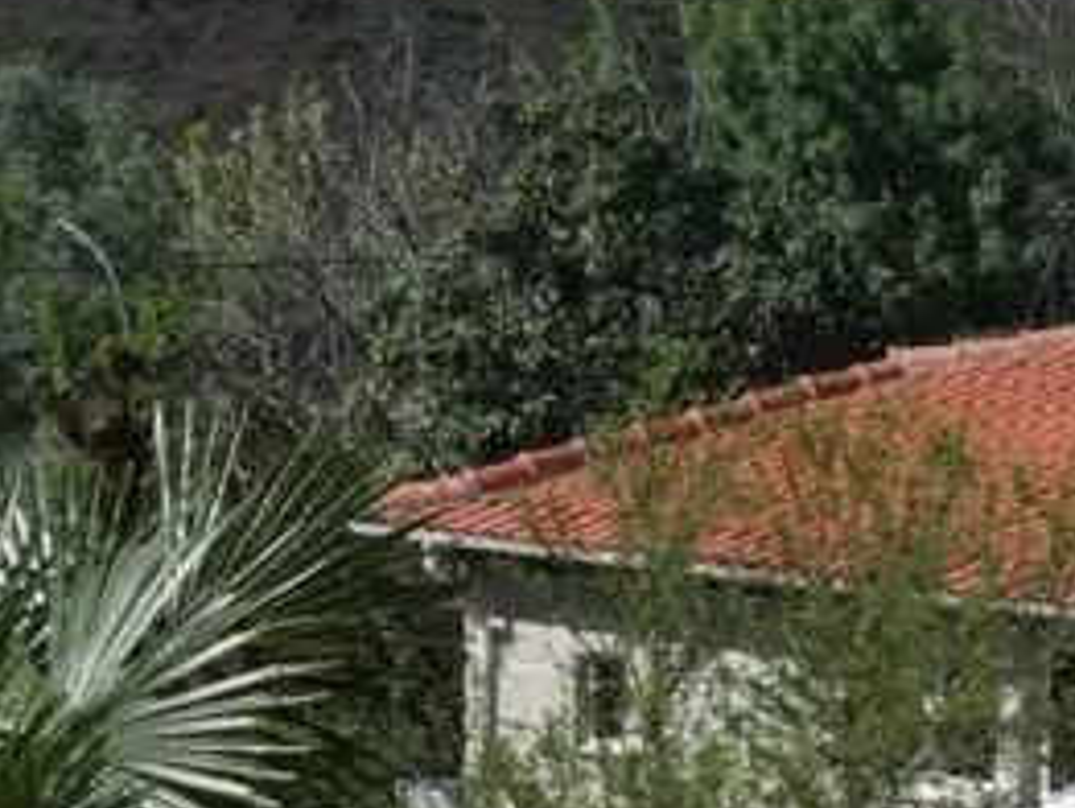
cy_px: 837
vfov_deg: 8.3
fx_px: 5561
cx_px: 1178
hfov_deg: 10.9
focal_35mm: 179
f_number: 4
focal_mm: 7.1
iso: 80
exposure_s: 1/800
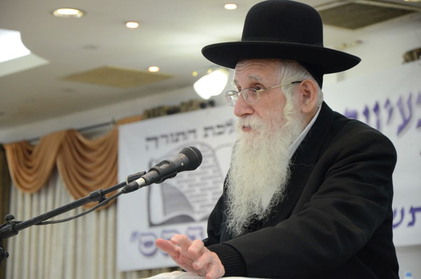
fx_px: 1611
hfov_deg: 14.9
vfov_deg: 9.9
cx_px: 210
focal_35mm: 138
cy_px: 140
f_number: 5.6
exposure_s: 1/60
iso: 1600
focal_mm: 92
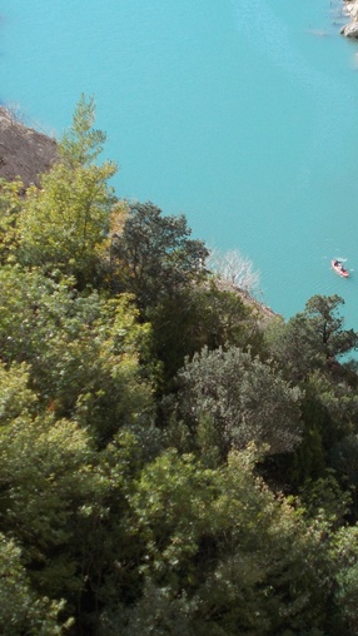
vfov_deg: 25.0
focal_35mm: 85
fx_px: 1434
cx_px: 317
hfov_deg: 14.1
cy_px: 278
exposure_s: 1/250
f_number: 4.5
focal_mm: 9
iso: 80
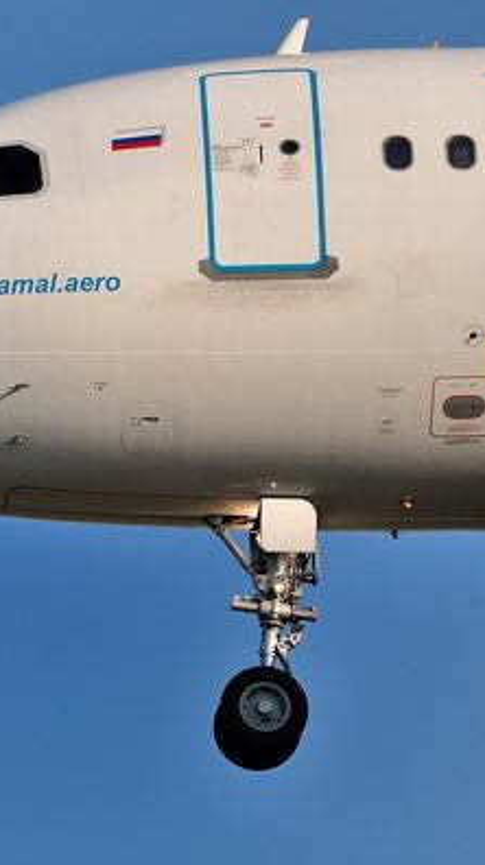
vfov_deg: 3.0
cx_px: 42
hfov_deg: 1.7
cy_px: 432
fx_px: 16366
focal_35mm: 714
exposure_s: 1/800
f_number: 5.6
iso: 200
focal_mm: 300
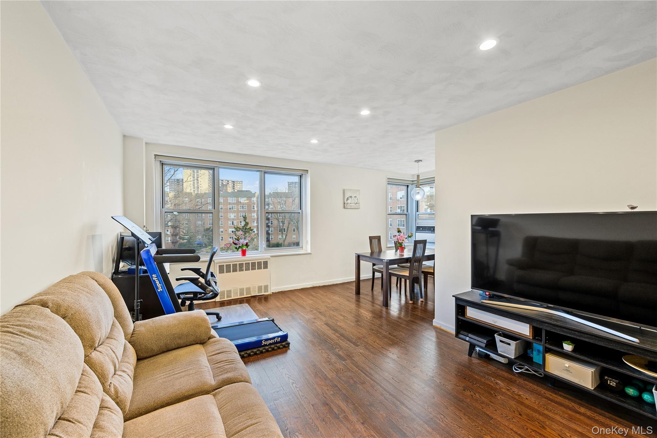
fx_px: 255
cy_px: 219
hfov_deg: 104.3
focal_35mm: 14
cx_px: 328
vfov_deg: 81.2
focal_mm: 14
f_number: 8
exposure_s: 1/4
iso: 250
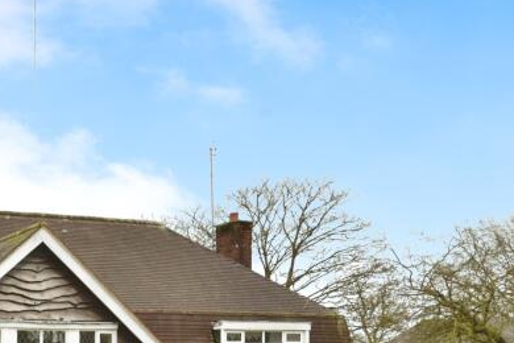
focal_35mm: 42
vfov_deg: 28.1
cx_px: -75
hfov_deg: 37.4
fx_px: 600
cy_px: 404
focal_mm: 16
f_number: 6.3
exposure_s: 1/500
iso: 500
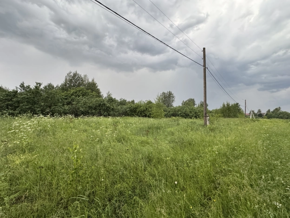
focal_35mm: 14
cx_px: 145
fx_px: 117
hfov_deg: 102.1
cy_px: 109
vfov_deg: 85.7
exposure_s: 1/99
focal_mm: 2.22
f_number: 2.2
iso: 200
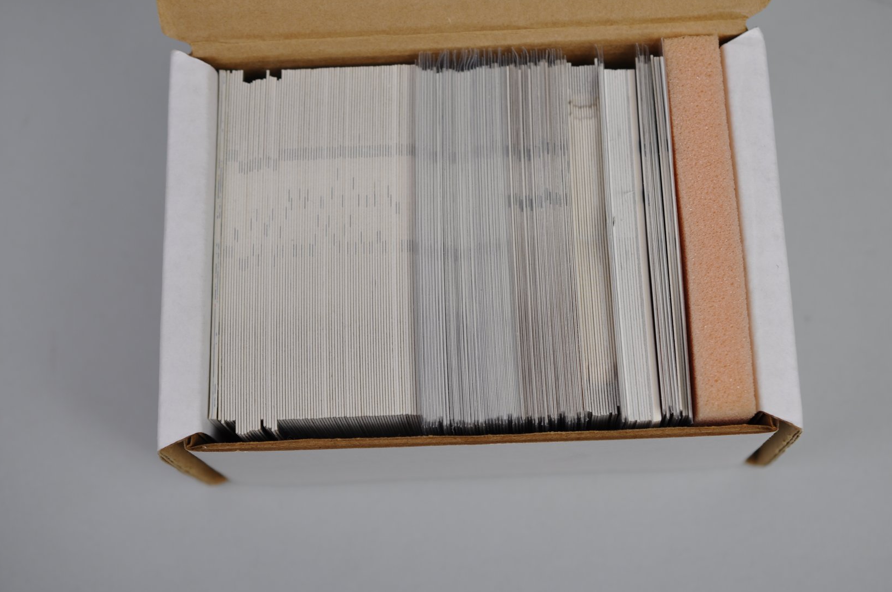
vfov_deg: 21.5
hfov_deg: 31.9
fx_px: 1559
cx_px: 463
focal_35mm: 63
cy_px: 287
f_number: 4.5
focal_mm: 40
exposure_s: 1/80
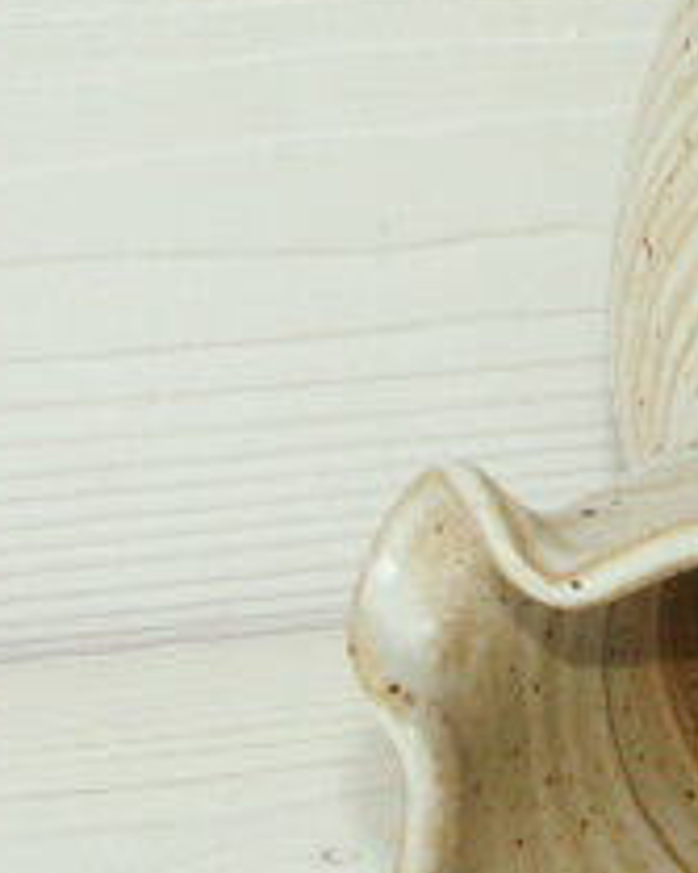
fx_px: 5478
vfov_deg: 9.1
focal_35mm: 212
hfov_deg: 7.1
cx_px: 1145
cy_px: 272
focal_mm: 17.66
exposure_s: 1/80
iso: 200
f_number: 9
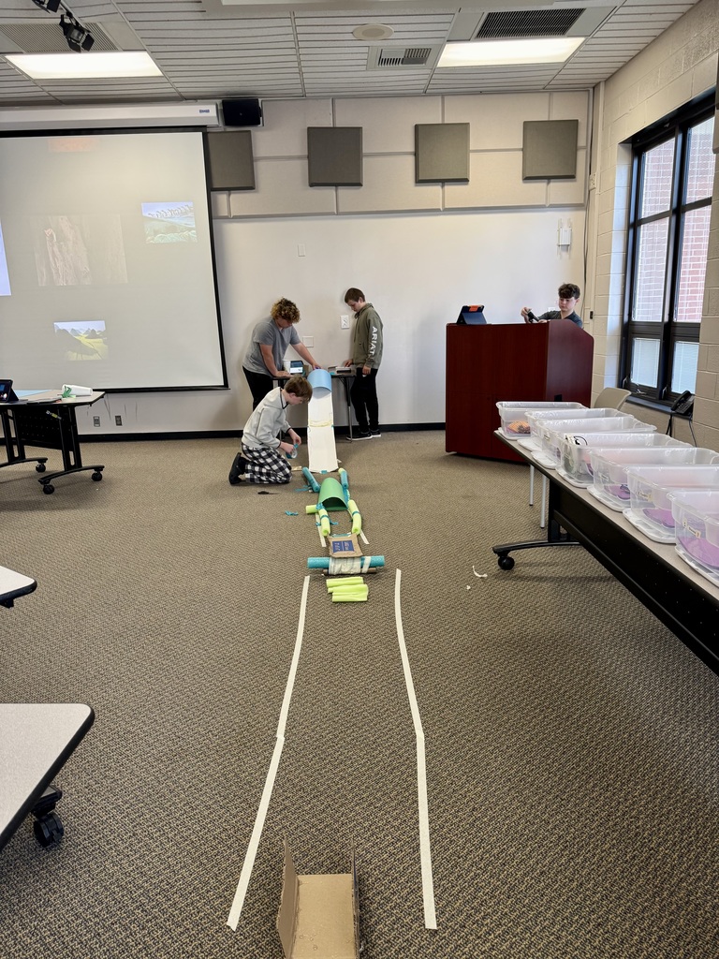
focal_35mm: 24
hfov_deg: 56.8
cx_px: 360
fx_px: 665
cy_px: 480
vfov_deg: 71.6
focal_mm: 6.76
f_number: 1.78
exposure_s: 1/60
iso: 200
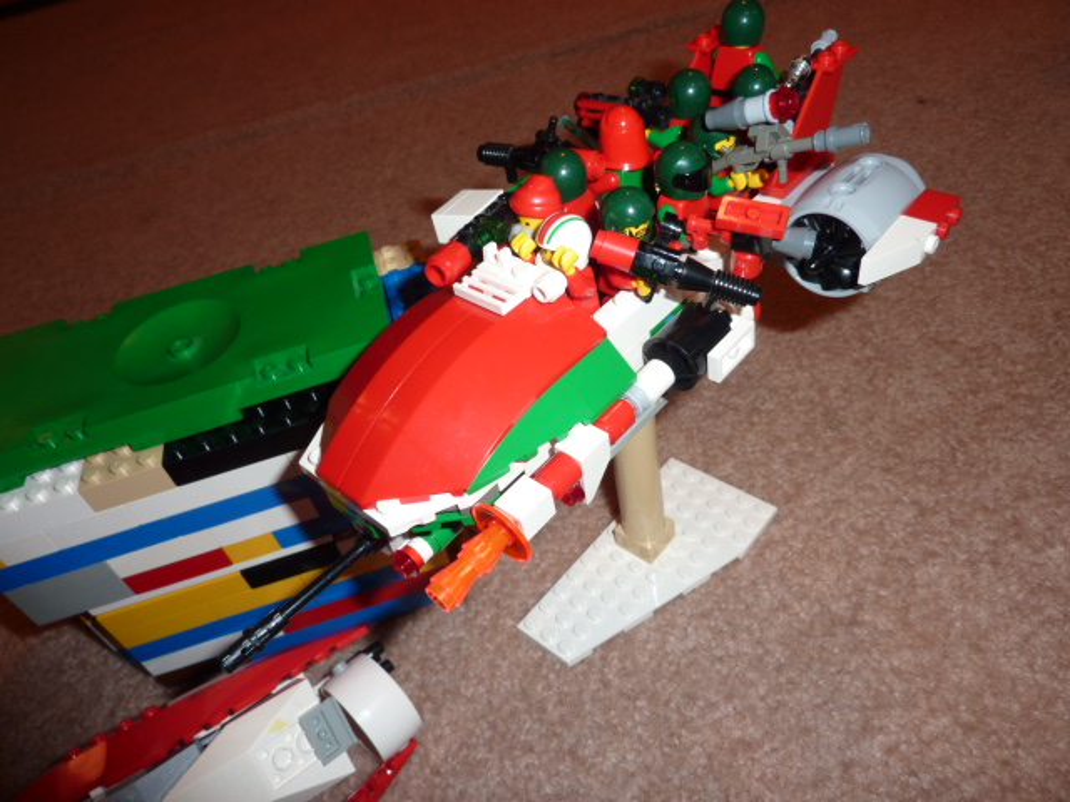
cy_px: 401
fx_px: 773
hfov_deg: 69.4
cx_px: 535
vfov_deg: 54.9
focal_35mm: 25
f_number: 4
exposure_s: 1/30
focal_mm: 4.1
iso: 100
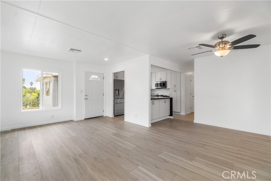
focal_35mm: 15
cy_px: 90
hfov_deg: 100.4
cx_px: 136
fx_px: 113
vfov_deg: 77.4
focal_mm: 10
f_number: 7.1
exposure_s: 1/250
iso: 320
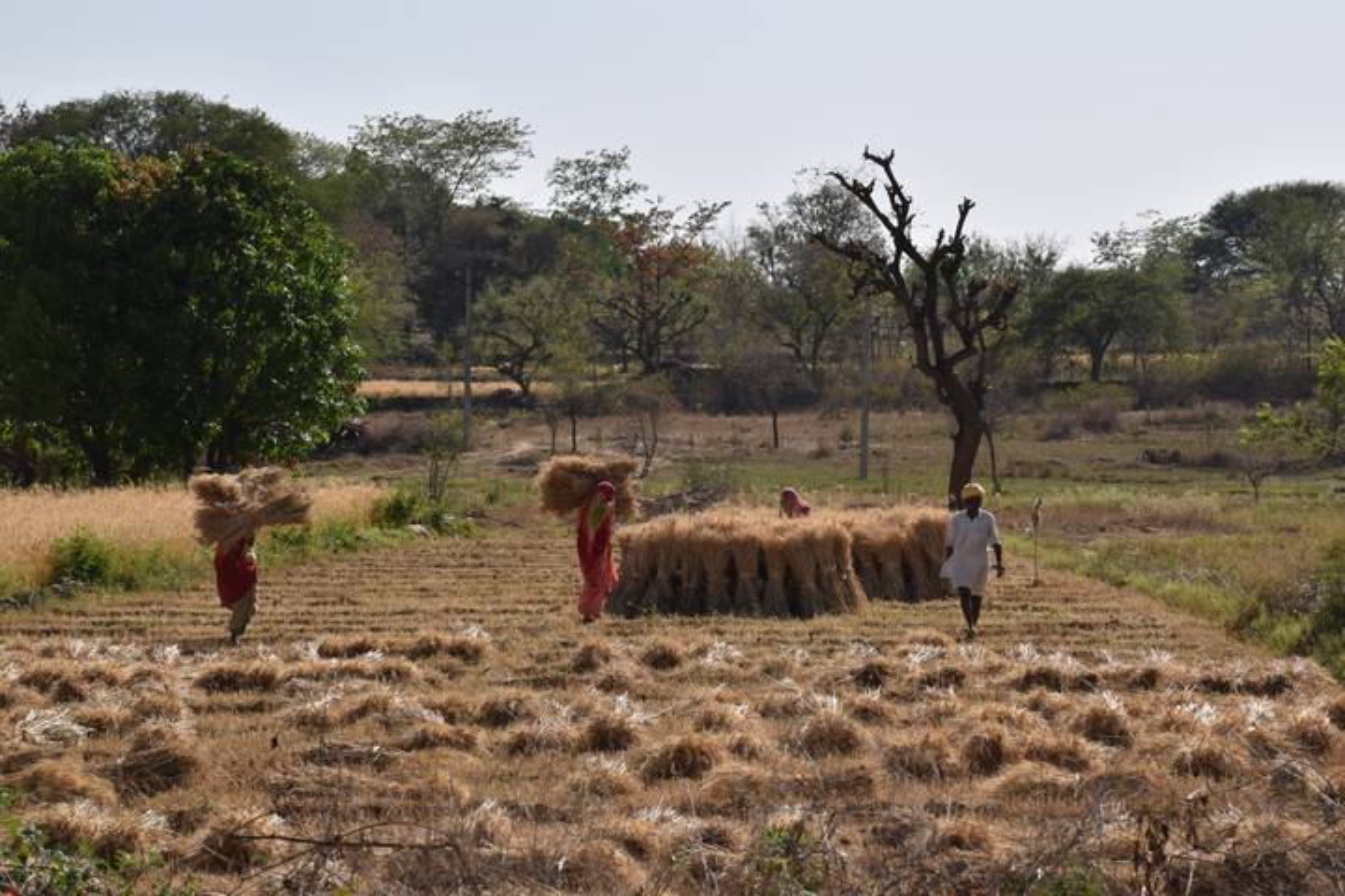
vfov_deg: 12.2
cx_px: 672
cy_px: 448
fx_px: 4203
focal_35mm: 112
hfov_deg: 18.2
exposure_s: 1/500
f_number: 13
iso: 250
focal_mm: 75
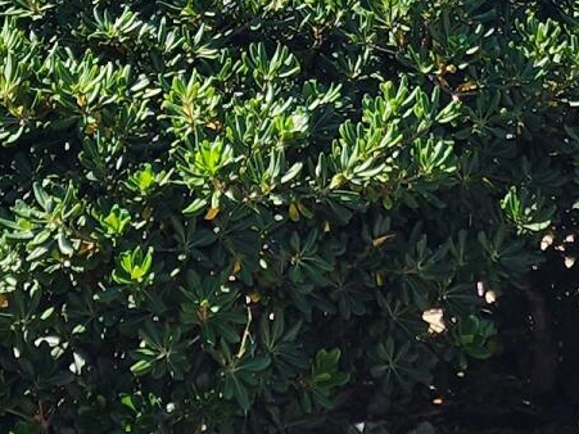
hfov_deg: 12.9
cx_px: 300
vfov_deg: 9.3
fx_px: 2558
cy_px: -339
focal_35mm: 153
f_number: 1.8
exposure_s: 1/661
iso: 12
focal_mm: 6.4
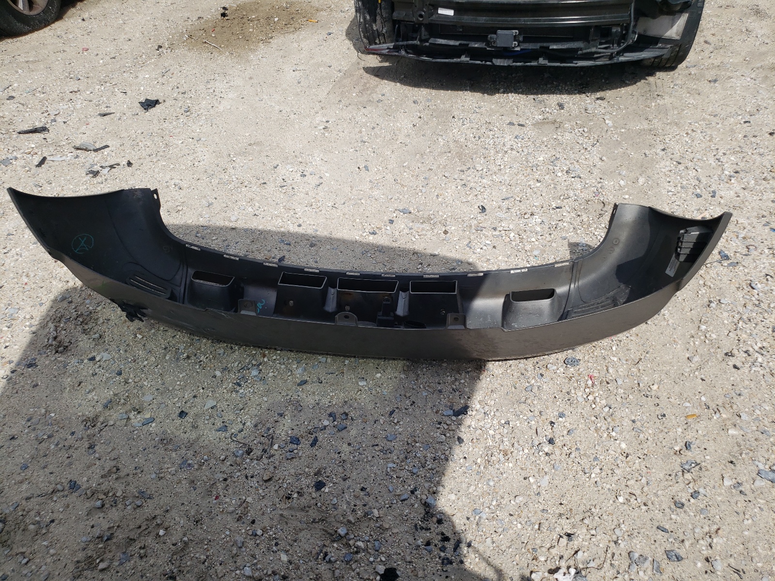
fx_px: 582
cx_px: 388
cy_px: 290
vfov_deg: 53.1
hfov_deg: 67.3
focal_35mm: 26
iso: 50
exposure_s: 1/5000
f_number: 1.5
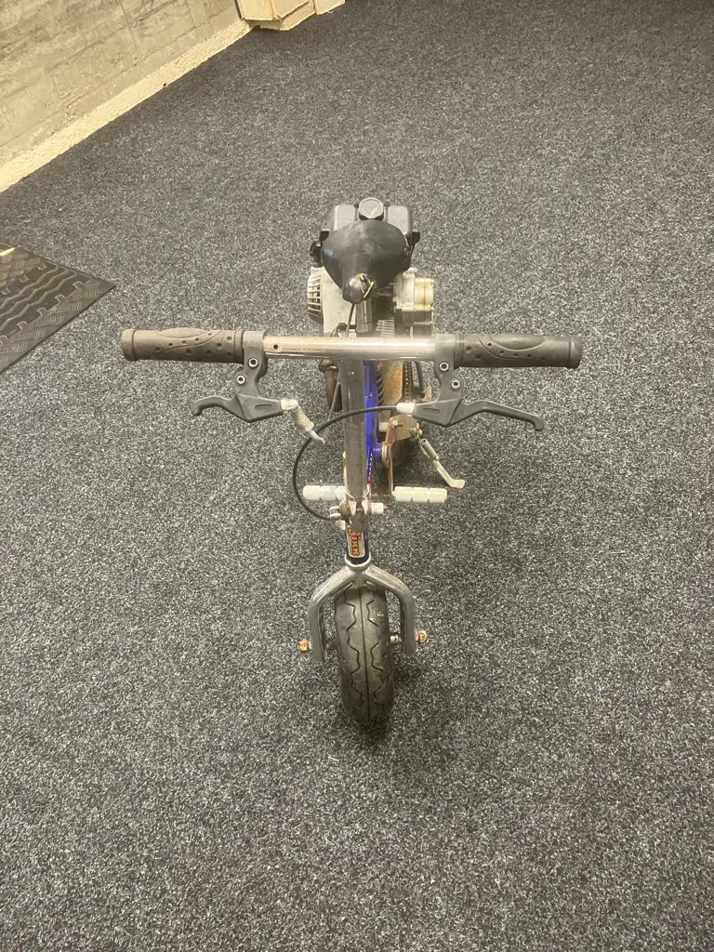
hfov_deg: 49.7
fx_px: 770
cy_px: 476
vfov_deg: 63.4
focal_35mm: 28
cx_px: 357
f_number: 1.8
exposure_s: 1/33
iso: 320
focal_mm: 3.99
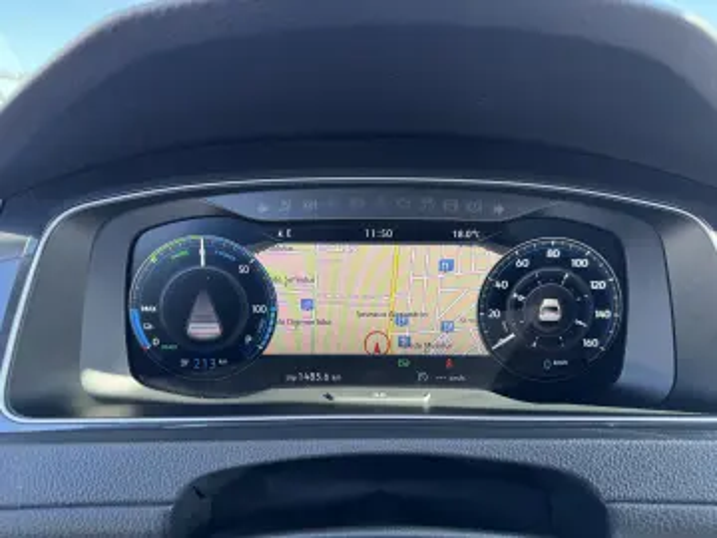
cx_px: 358
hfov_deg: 71.6
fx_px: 497
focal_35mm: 24
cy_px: 269
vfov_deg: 56.8
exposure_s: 1/174
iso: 64
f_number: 1.78
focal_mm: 6.76
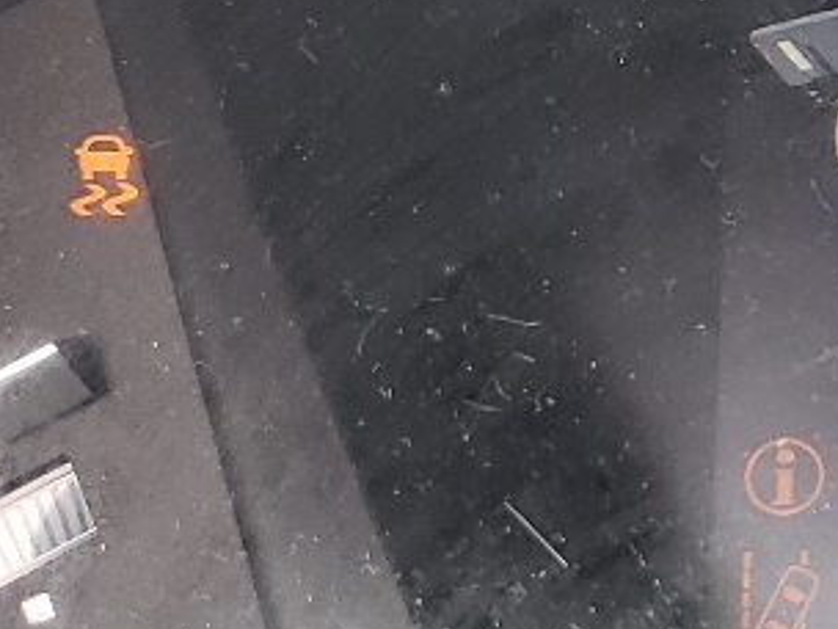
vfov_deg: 10.8
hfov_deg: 12.7
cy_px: 314
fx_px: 3317
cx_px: 1648
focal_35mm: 137
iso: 72
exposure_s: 1/120
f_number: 1.5
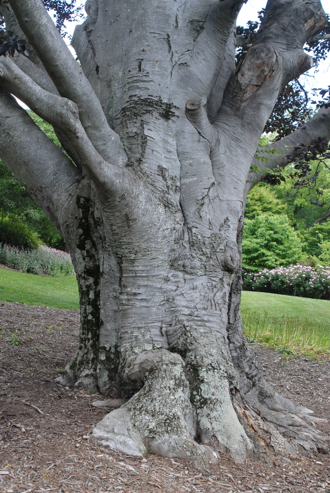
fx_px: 576
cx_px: 165
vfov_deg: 46.4
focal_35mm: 42
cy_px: 246
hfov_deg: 32.0
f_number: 7.1
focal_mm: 28
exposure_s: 1/180
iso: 400
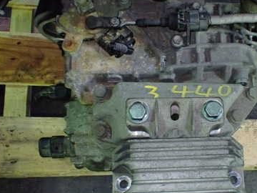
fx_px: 371
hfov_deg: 37.3
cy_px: 97
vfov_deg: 29.1
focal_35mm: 50
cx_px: 192
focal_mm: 5.4
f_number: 2.3
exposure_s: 1/40
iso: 800
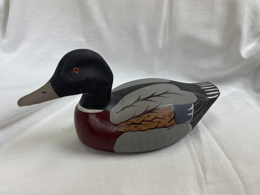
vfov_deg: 53.1
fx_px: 195
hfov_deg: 67.3
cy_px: 98
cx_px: 130
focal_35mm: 26
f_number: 1.6
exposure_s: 1/120
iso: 125
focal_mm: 4.2
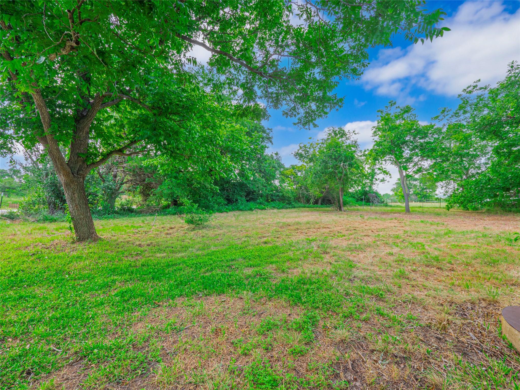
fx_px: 210
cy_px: 195
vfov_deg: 85.7
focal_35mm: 14
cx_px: 260
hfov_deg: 102.1
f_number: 8
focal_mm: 7
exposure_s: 1/30
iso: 200
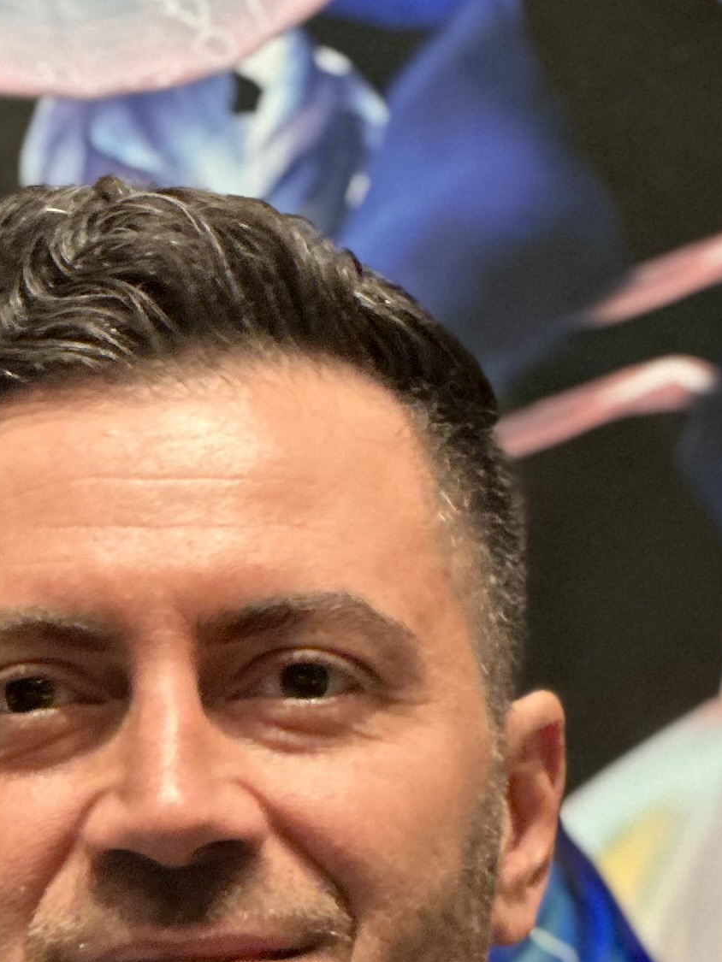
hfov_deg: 5.4
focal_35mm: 276
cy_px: 1593
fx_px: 7674
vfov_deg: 7.0
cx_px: 341
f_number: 2.8
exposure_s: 1/17
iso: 400
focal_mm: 9
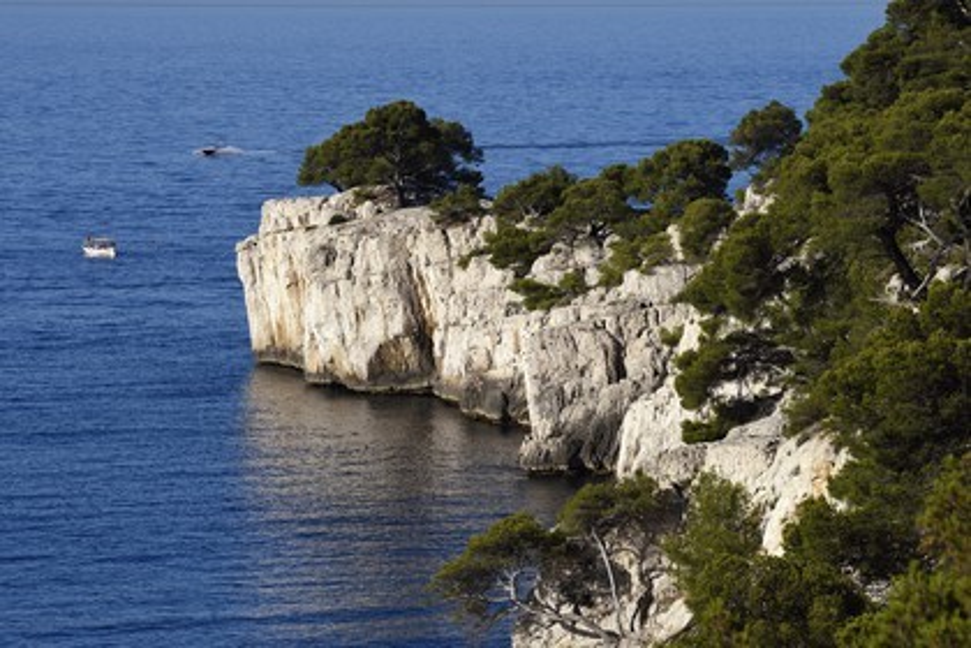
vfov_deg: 6.9
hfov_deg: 10.3
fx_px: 5394
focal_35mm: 200
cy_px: 324
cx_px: 486
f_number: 9
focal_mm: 200
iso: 200
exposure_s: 1/640
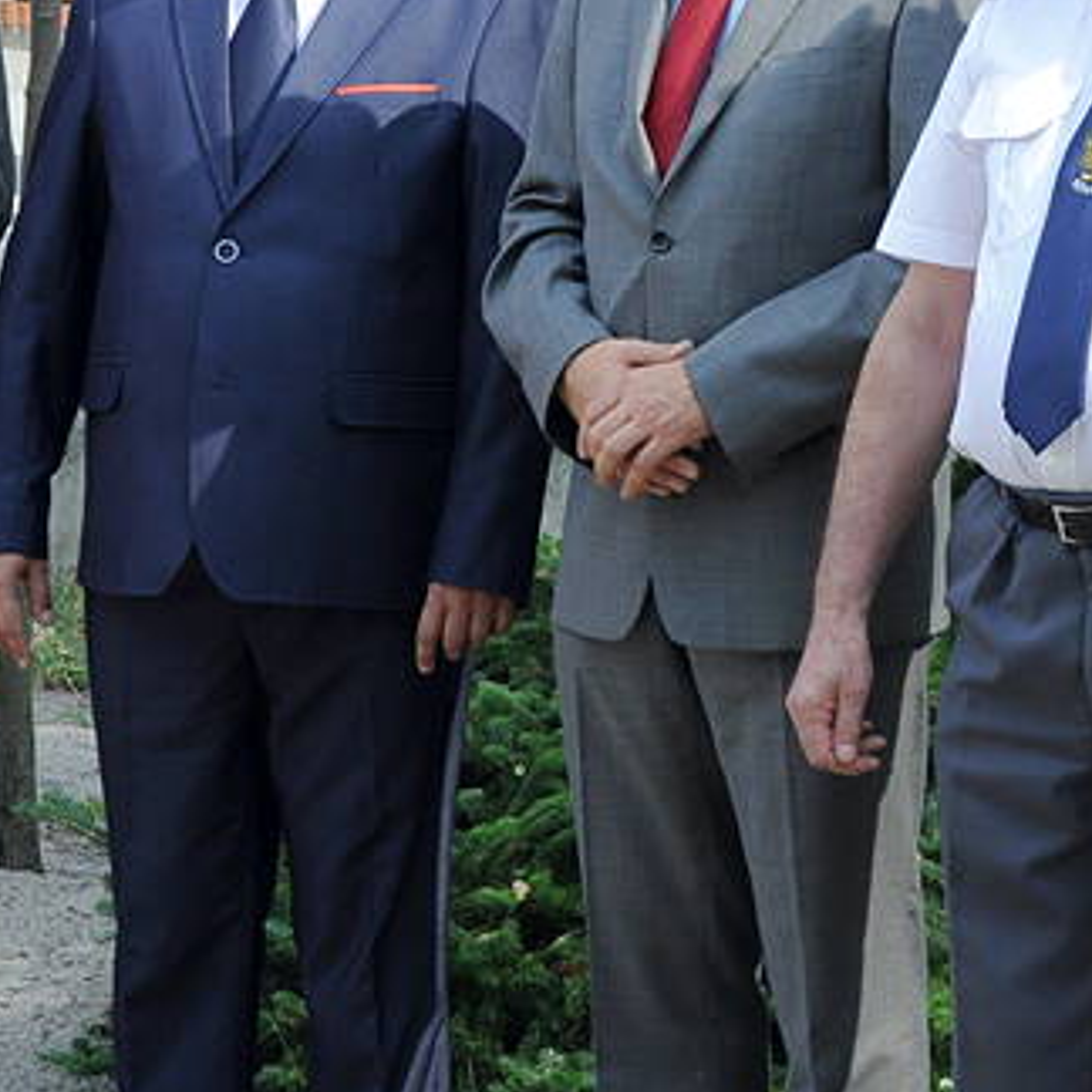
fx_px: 5960
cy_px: 217
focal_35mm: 167
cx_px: 1240
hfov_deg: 10.3
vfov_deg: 10.4
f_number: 10
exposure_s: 1/400
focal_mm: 50
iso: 500
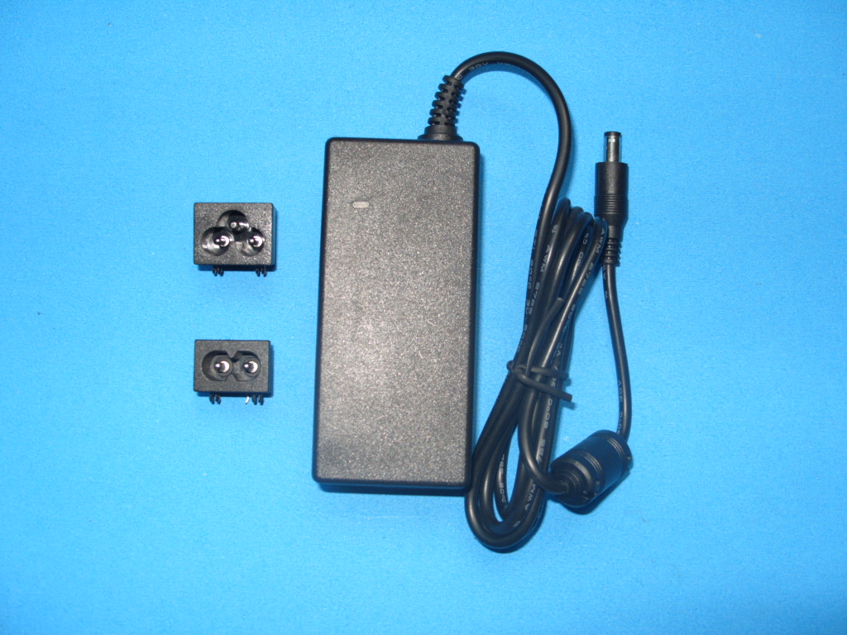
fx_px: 856
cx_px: 424
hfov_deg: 52.6
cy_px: 318
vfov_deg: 40.7
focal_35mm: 35
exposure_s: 1/45
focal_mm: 7.8
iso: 100
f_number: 2.8
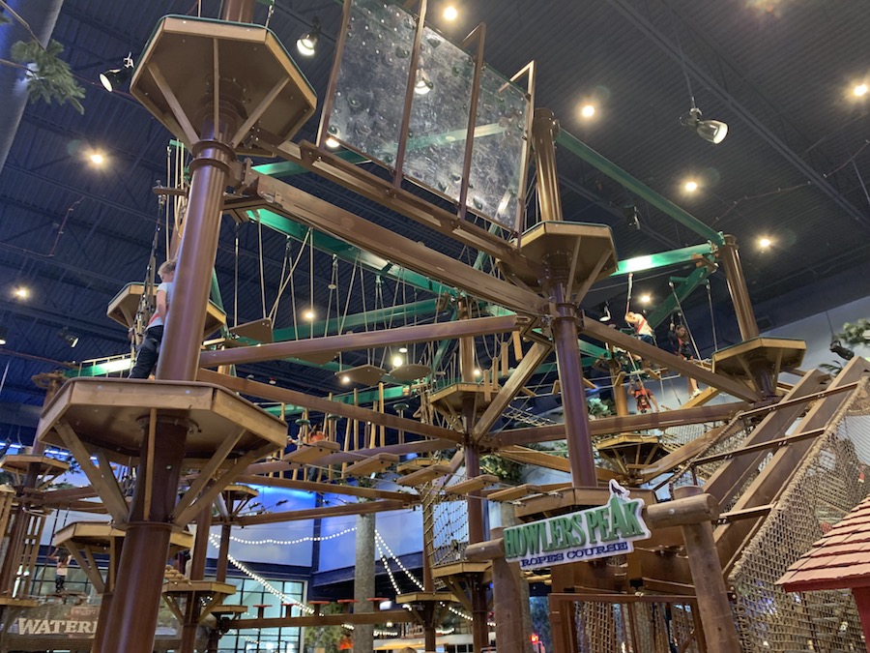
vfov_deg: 53.1
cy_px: 326
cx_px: 435
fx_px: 653
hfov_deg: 67.3
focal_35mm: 26
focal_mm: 4.25
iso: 250
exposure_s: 1/40
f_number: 1.8
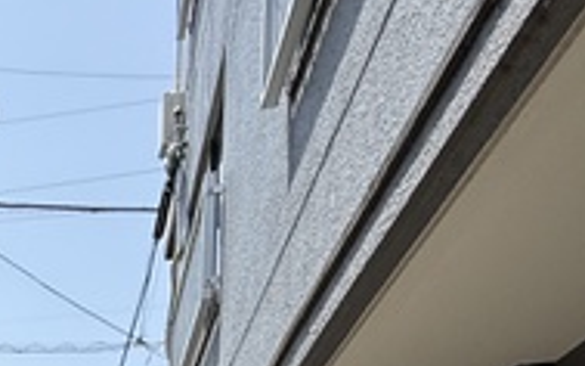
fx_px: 877
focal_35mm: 55
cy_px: 779
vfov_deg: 16.4
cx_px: -166
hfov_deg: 29.9
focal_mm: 2.22
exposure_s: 1/928
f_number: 2.2
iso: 50
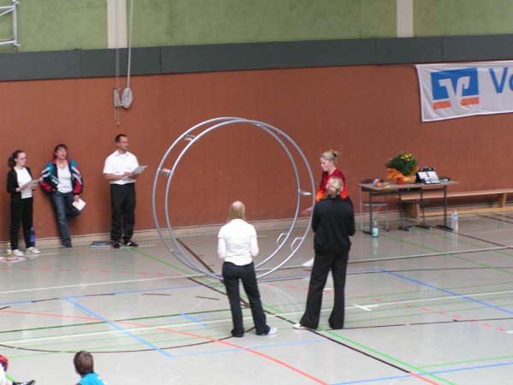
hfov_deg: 15.8
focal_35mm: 125
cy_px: 192
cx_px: 256
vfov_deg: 11.9
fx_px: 1852
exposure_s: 1/100
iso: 200
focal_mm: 19.1
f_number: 4
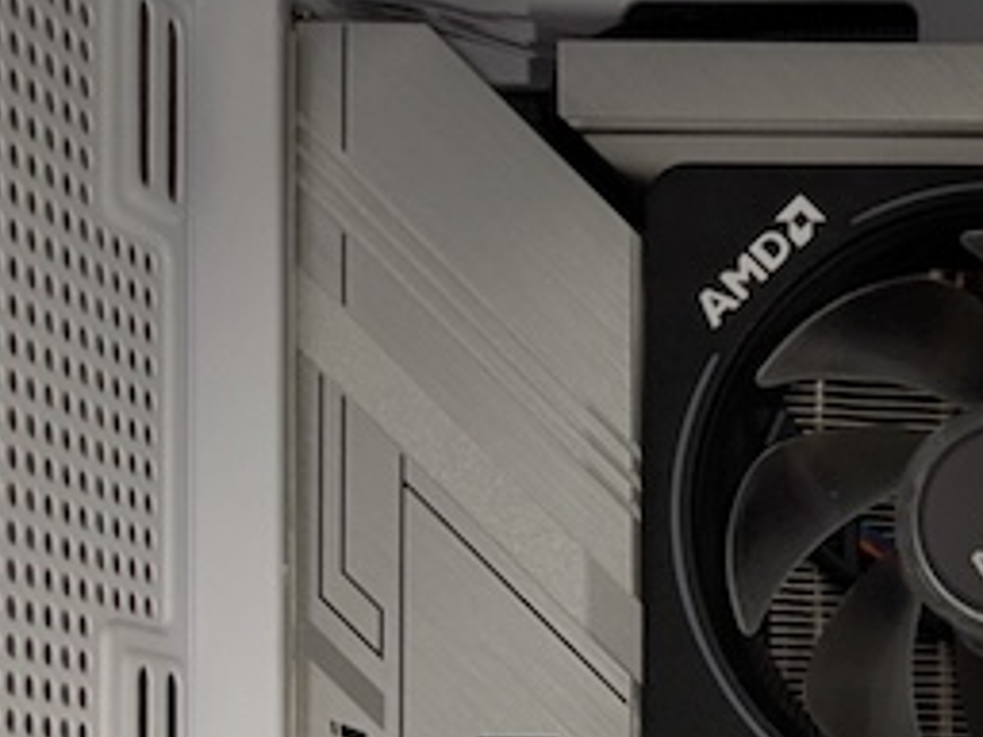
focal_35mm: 108
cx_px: 1705
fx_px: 3067
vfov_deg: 13.1
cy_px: 1056
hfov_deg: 15.8
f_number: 1.73
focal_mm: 4.38
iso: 75
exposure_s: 1/25
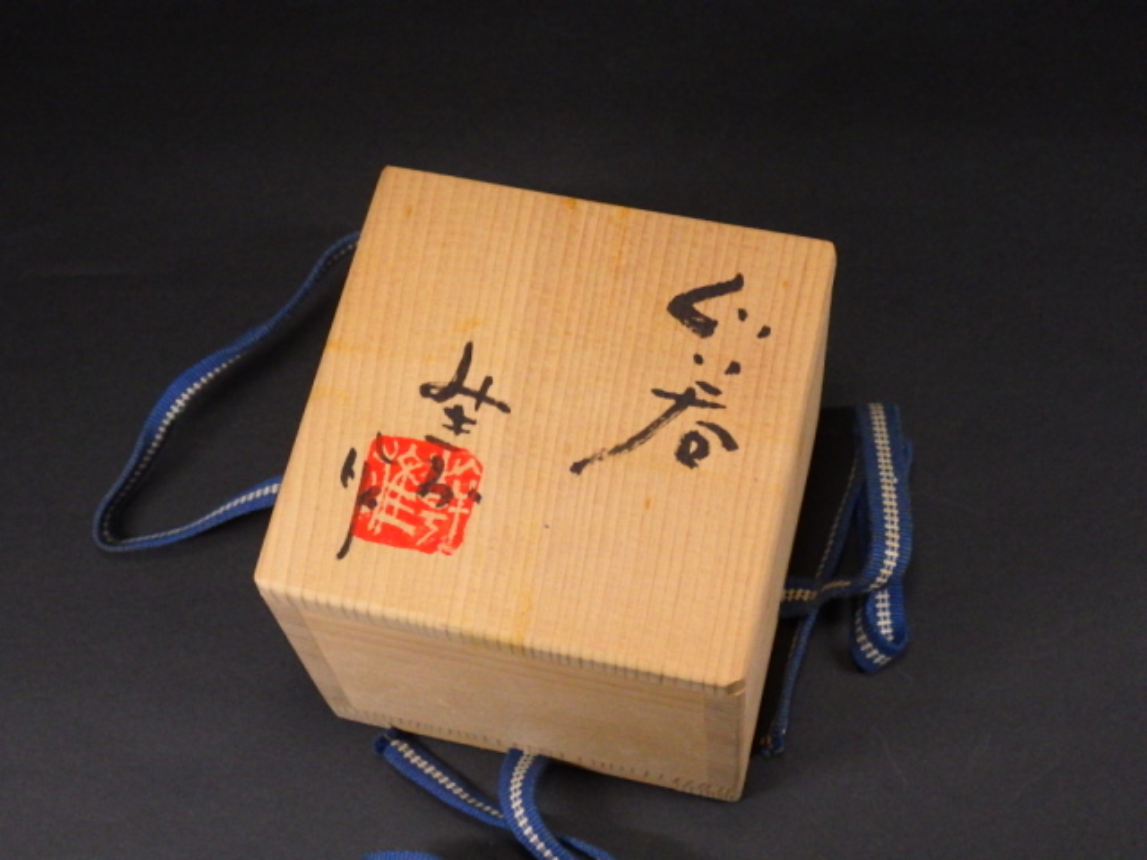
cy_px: 430
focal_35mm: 62
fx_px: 2054
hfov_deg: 31.2
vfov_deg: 23.7
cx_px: 574
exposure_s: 1/60
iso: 250
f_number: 4.6
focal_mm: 11.1
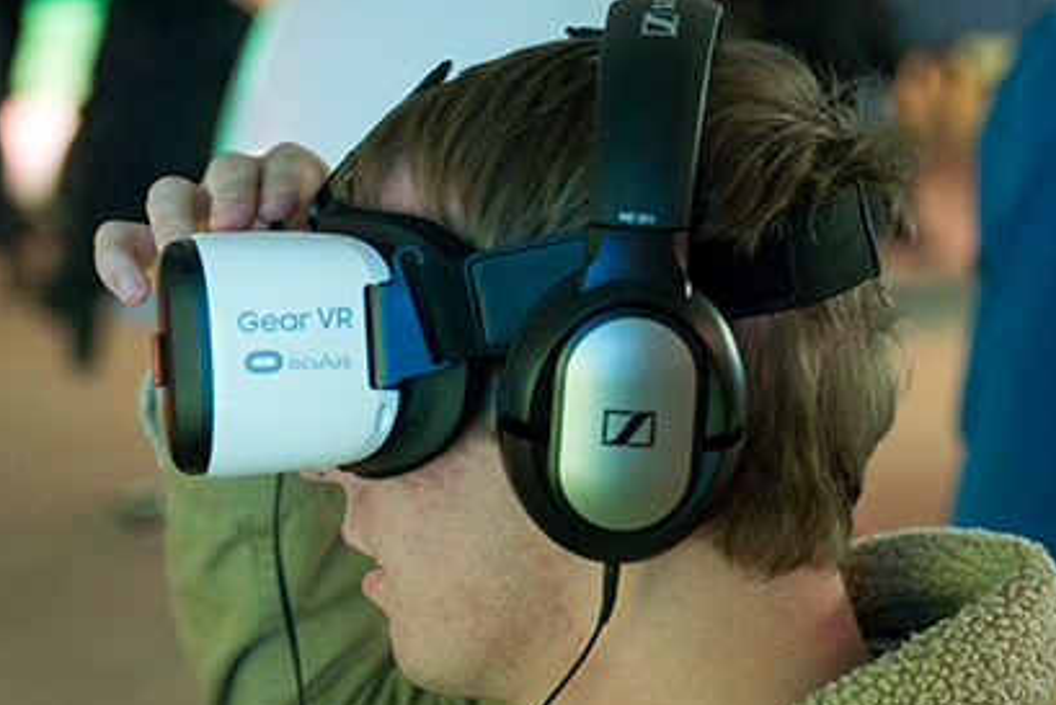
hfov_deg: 26.0
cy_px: 476
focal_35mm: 78
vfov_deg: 17.5
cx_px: 532
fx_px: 2289
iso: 1250
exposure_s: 1/180
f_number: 2.8
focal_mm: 55
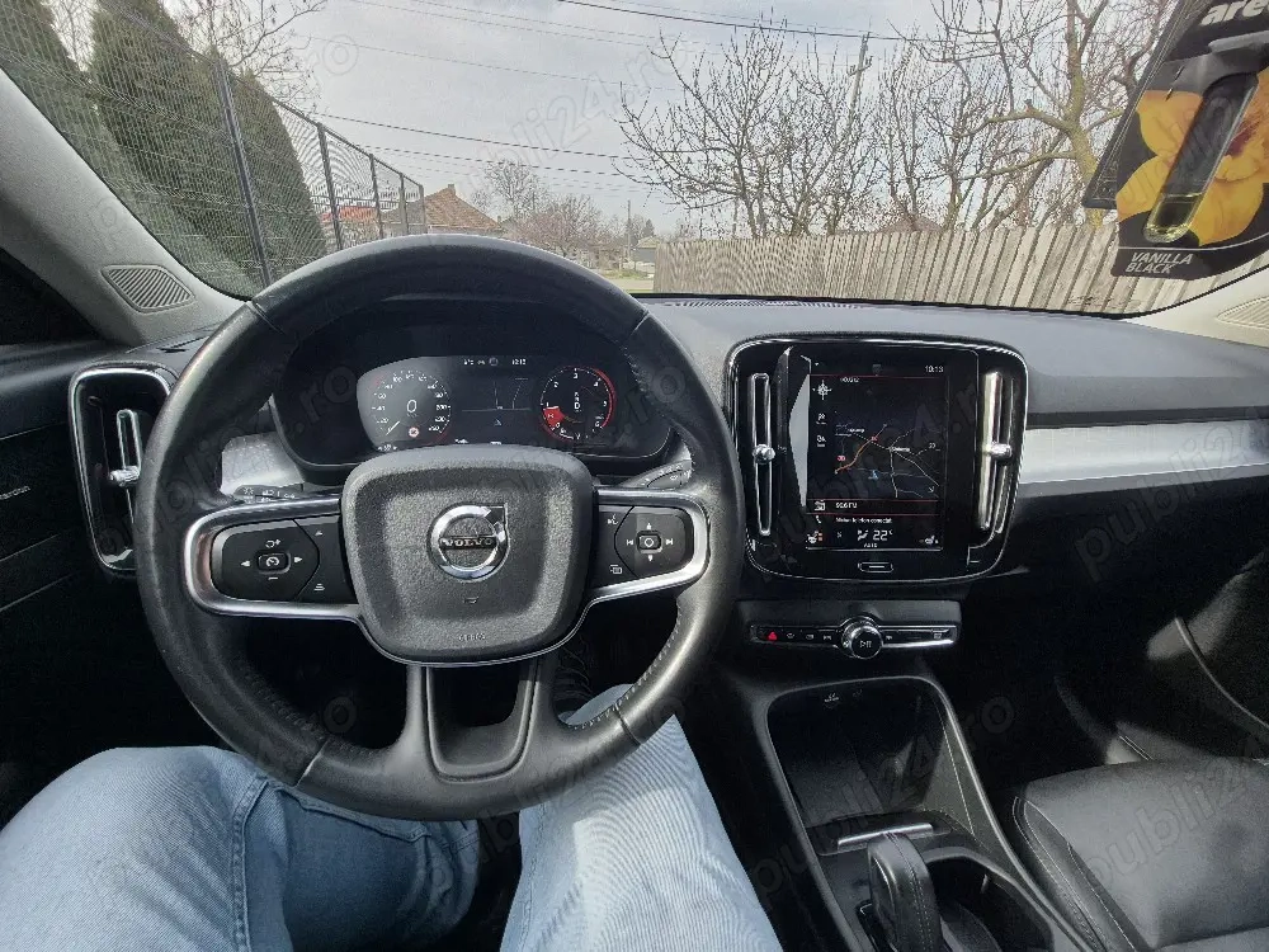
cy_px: 476
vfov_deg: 89.9
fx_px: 477
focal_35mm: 13
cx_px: 634
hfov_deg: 106.2
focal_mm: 1.74
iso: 50
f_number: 2.2
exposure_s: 1/370
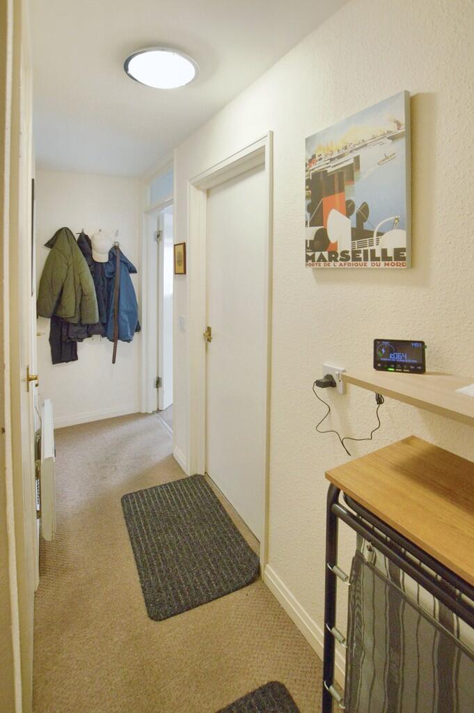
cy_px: 356
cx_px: 237
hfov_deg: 77.2
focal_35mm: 15
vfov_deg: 100.4
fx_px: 297
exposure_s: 1/15
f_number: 8
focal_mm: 10
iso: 1250
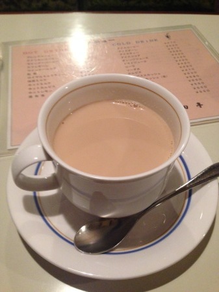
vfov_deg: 55.4
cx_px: 110
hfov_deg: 42.9
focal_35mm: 33
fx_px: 279
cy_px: 146
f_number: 2.4
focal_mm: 4.12
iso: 400
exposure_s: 1/20
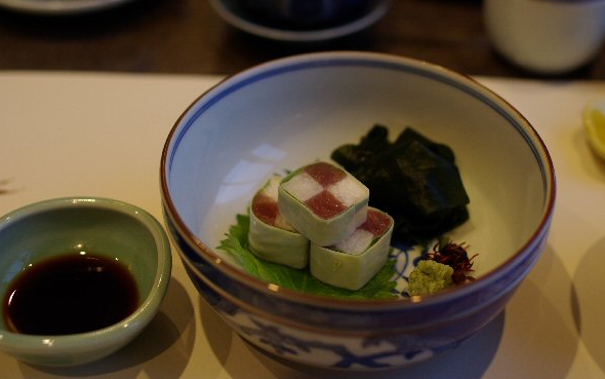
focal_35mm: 55
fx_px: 899
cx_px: 304
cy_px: 191
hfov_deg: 37.2
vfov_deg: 23.8
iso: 200
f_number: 2.8
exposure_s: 1/20
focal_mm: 35
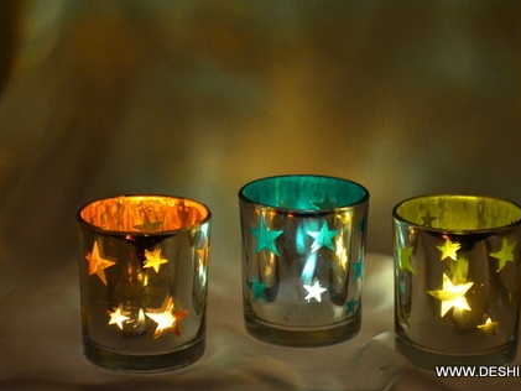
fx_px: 1363
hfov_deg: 21.6
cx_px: 293
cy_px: 197
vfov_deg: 16.3
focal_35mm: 91
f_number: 5.6
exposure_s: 1/15
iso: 2000
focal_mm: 55
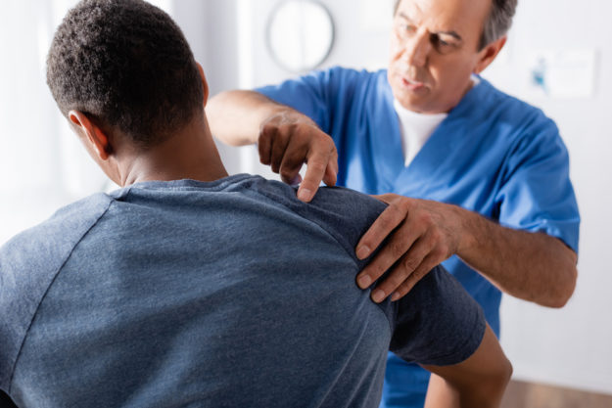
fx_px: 595
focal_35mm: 35
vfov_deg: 37.9
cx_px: 306
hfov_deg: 54.4
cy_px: 204
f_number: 2.8
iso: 125
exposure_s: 1/200
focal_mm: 35
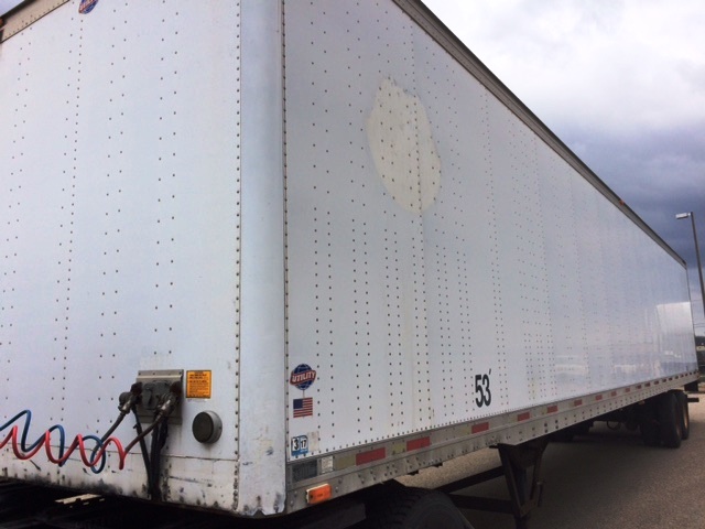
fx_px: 591
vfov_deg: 48.2
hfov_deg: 61.7
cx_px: 352
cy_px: 264
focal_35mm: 29
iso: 32
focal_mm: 4.15
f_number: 2.2
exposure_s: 1/2160
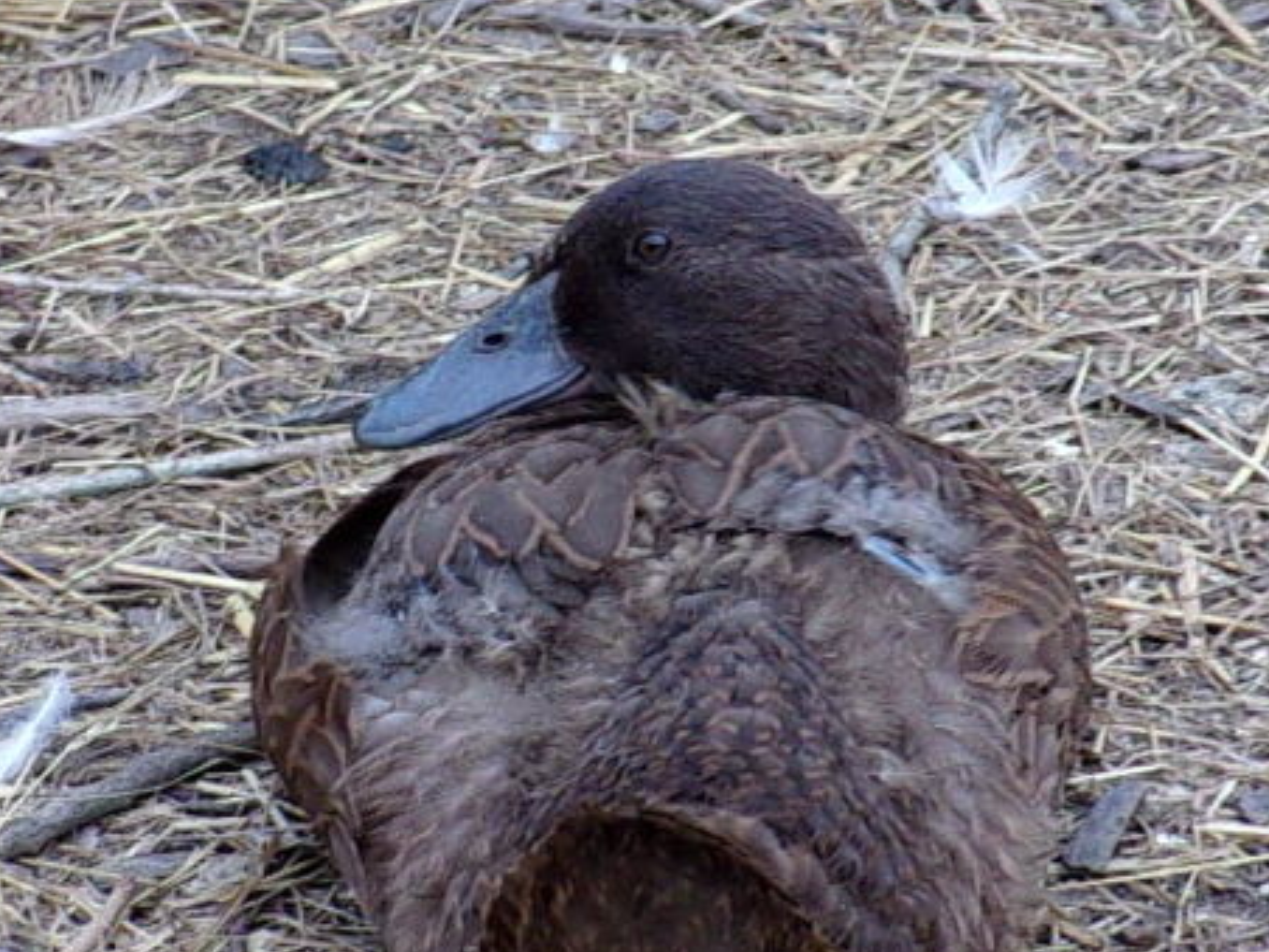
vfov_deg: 9.5
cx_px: 626
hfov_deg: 12.6
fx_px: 5756
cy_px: 439
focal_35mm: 157
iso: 80
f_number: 6.3
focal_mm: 25.5
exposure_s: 1/120
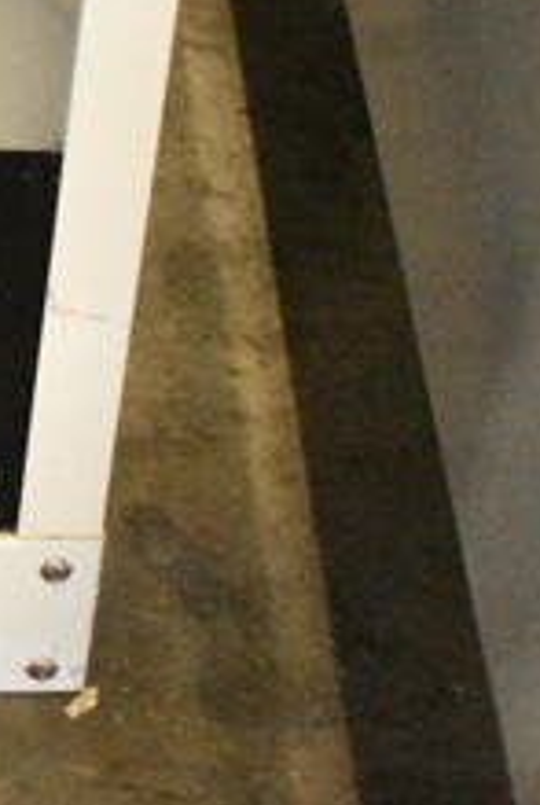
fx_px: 3495
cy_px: -311
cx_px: -544
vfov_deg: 12.6
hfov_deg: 8.4
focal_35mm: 156
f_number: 5
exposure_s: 1/100
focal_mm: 25
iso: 6400
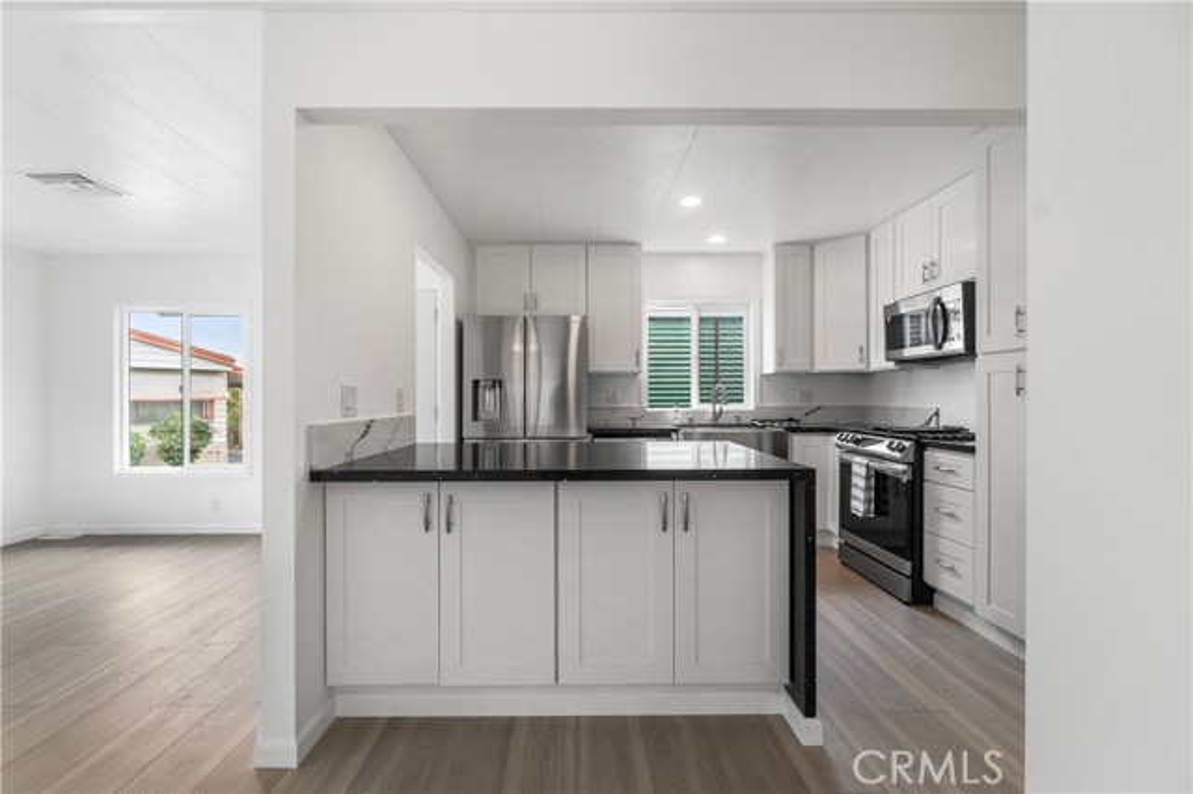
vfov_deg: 77.3
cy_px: 397
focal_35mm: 15
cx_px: 596
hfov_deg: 100.4
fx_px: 497
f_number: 7.1
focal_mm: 10
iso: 320
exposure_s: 1/250
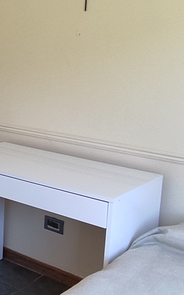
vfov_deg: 34.9
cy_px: 111
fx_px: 465
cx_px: -100
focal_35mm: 58
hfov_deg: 19.3
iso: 91
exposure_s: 1/50
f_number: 2.2
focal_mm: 1.6
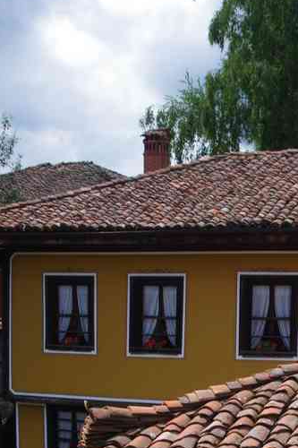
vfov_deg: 24.2
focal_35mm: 81
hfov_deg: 16.9
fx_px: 1003
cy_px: 435
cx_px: 182
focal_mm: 26.9
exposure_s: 1/60
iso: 200
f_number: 11
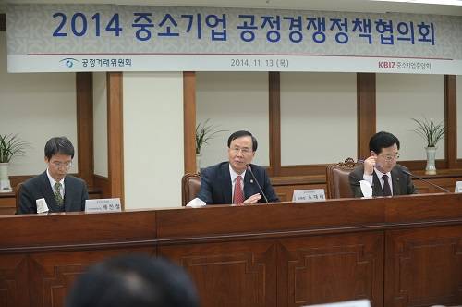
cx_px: 231
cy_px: 154
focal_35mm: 70
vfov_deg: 19.4
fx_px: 897
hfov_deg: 28.9
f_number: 3.2
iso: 1600
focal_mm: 70
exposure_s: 1/200
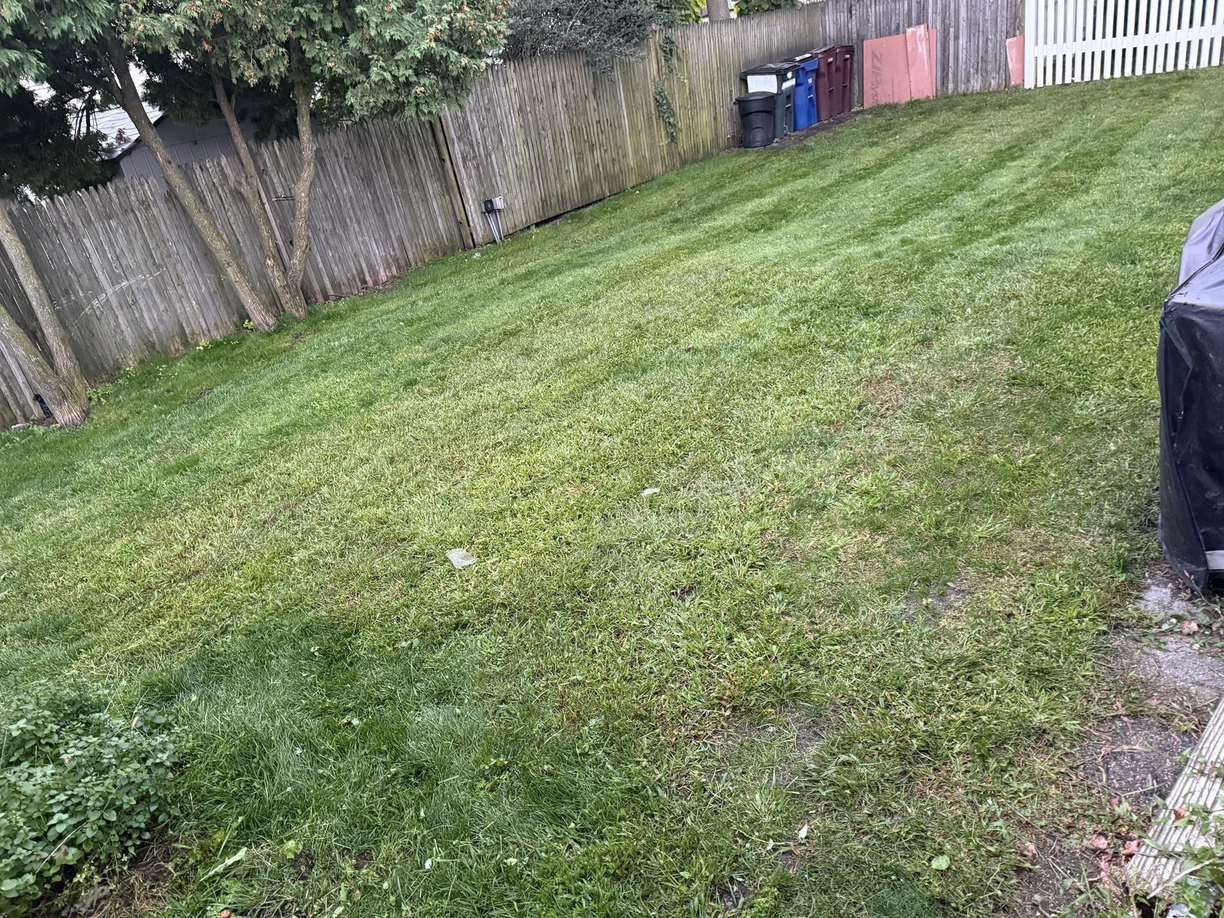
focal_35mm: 24
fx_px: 849
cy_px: 459
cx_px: 612
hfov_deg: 71.6
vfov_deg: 56.8
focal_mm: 6.76
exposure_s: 1/40
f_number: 1.78
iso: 800
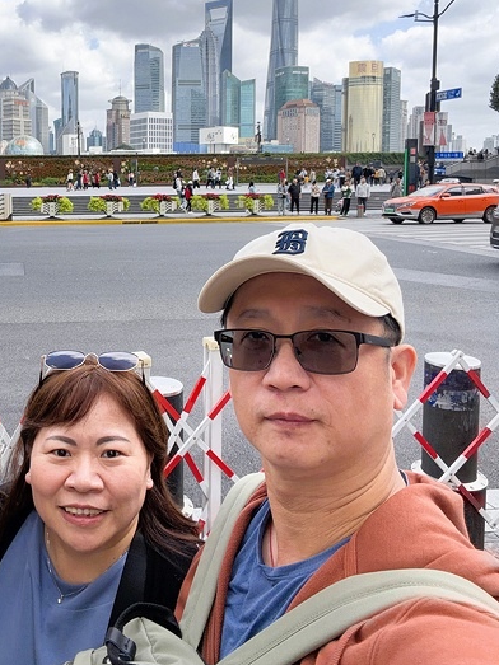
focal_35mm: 31
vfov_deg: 57.4
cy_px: 235
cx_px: 97
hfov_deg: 43.2
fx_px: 596
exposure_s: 1/535
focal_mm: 2.71
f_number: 1.9
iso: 40
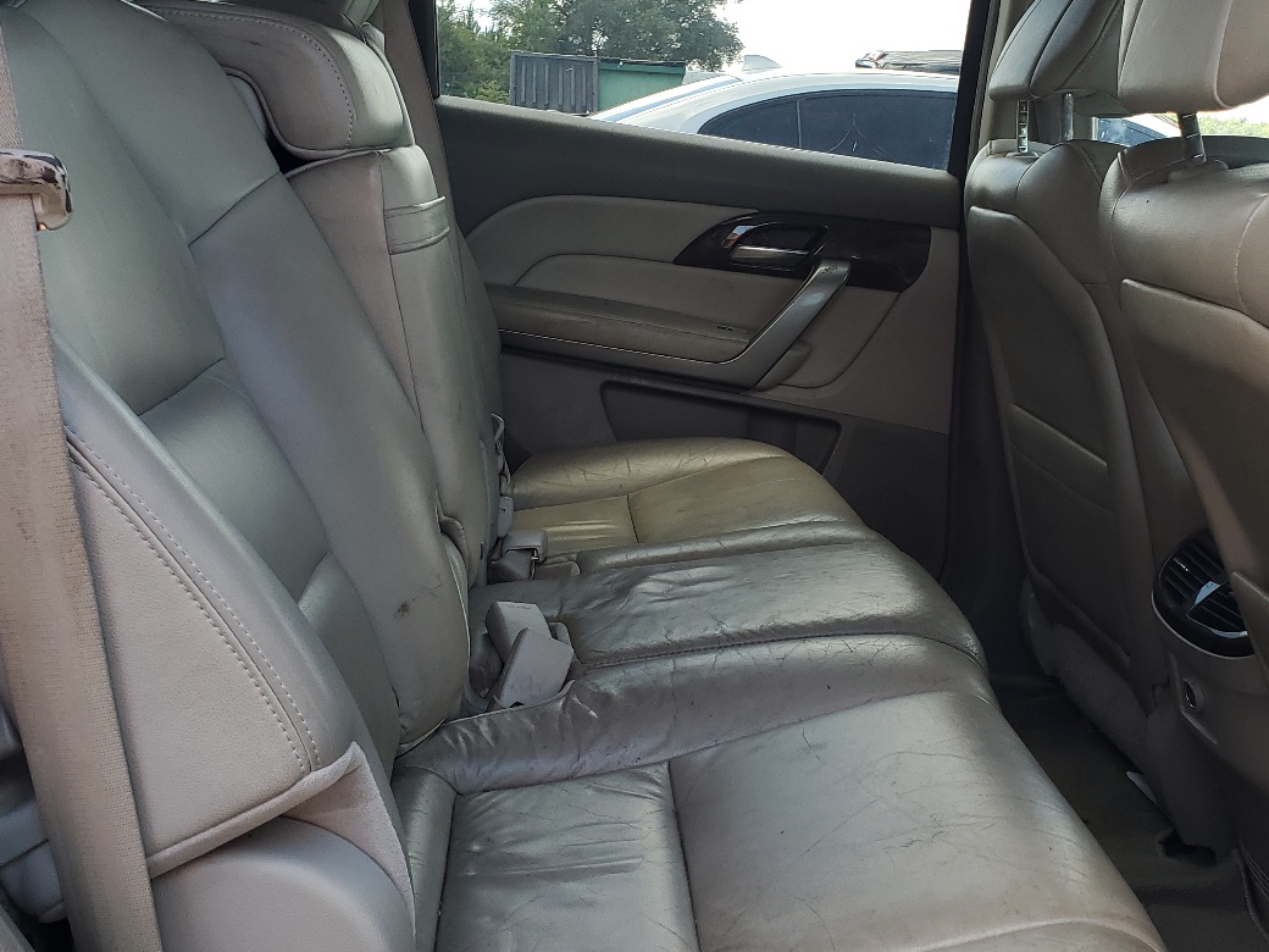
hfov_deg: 46.8
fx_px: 1466
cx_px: 654
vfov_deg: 36.0
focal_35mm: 40
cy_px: 463
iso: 50
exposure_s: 1/123
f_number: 1.5
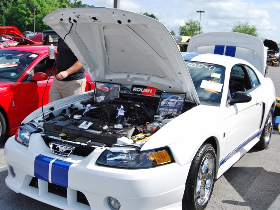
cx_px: 121
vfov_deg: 31.5
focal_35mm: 46
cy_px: 105
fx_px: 372
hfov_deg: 41.1
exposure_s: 1/200
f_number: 7.1
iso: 100
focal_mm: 28
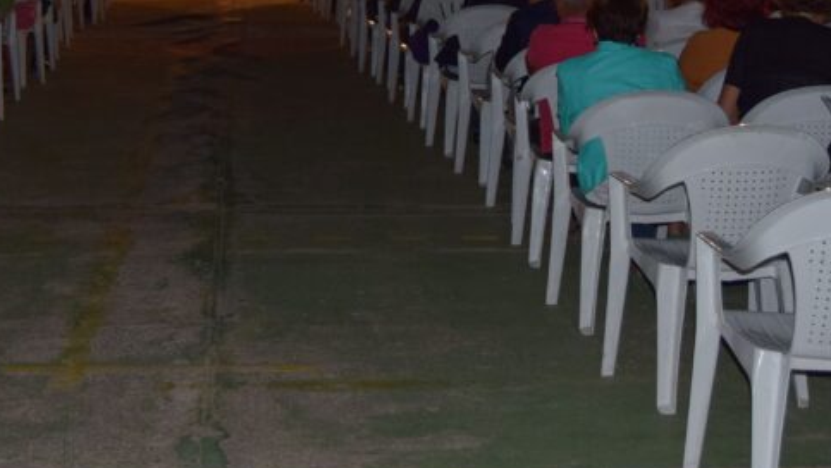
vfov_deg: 14.7
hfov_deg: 26.5
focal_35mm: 80
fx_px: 1763
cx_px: 337
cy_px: -77
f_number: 4
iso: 800
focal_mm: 24
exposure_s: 1/60
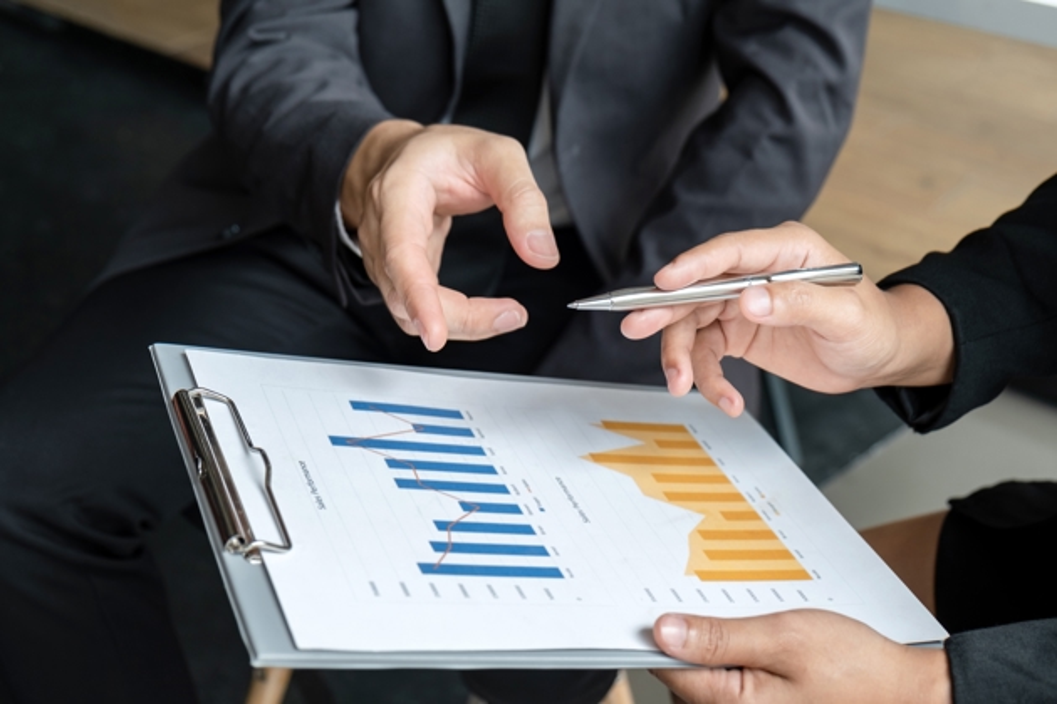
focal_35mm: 51
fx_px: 1497
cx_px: 528
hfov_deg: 38.9
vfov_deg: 26.5
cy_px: 352
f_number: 3.6
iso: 250
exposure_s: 1/125
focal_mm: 34.3
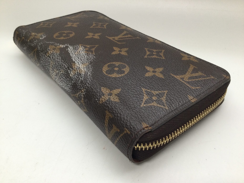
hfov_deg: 58.4
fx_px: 219
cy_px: 92
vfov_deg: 45.4
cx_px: 122
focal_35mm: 31
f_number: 2.4
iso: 50
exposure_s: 1/30
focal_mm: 3.3
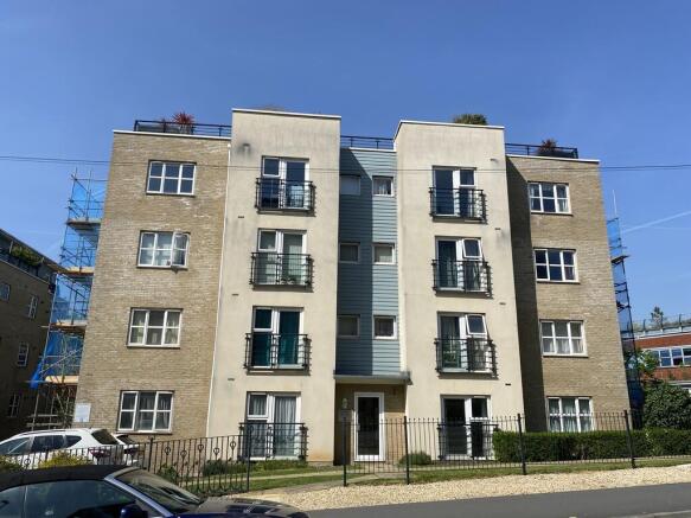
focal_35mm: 26
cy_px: 259
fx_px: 519
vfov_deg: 53.0
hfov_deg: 67.3
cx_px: 346
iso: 32
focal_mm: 4.25
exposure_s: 1/3846
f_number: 1.8
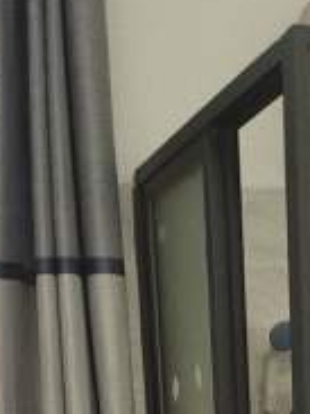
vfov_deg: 11.6
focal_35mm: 134
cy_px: 1046
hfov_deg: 10.9
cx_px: 328
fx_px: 1602
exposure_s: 1/50
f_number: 1.79
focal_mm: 4.74
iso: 892
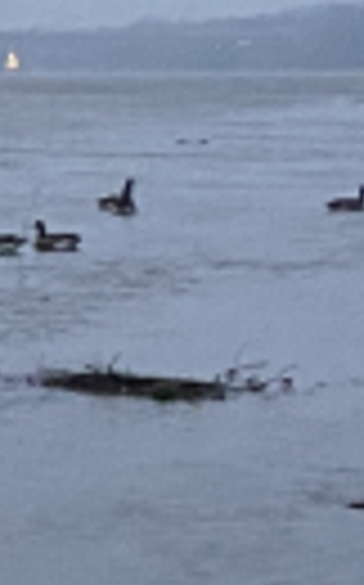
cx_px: -1159
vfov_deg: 9.7
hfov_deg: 5.2
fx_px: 3452
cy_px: 274
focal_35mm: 217
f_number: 1.8
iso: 640
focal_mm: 4.25
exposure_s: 1/32
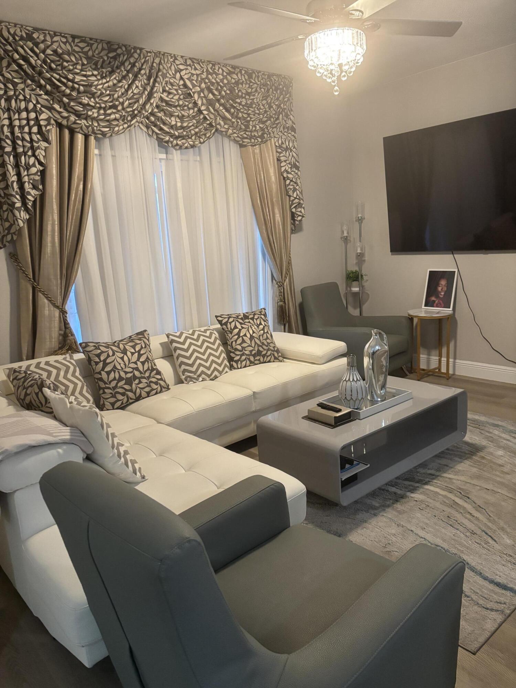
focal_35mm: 26
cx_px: 258
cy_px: 344
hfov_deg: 53.1
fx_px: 517
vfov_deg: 67.3
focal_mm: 5.96
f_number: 1.6
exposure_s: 1/60
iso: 500
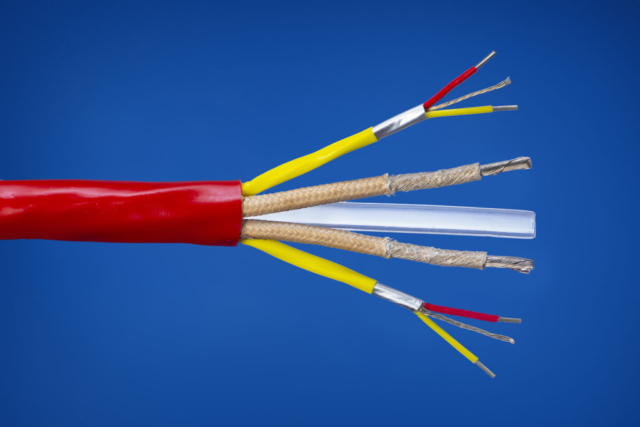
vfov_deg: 13.0
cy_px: 214
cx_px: 320
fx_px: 1867
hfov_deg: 19.5
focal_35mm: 105
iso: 250
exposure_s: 1/200
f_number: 32
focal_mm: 105
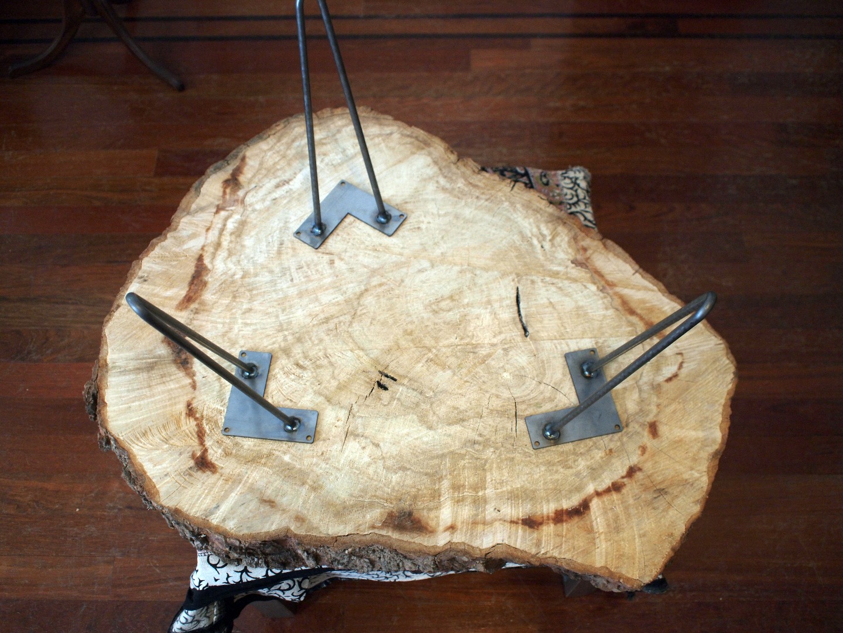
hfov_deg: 54.0
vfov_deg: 41.8
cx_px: 422
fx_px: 828
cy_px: 316
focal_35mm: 34
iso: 400
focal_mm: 17
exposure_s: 1/60
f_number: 2.8
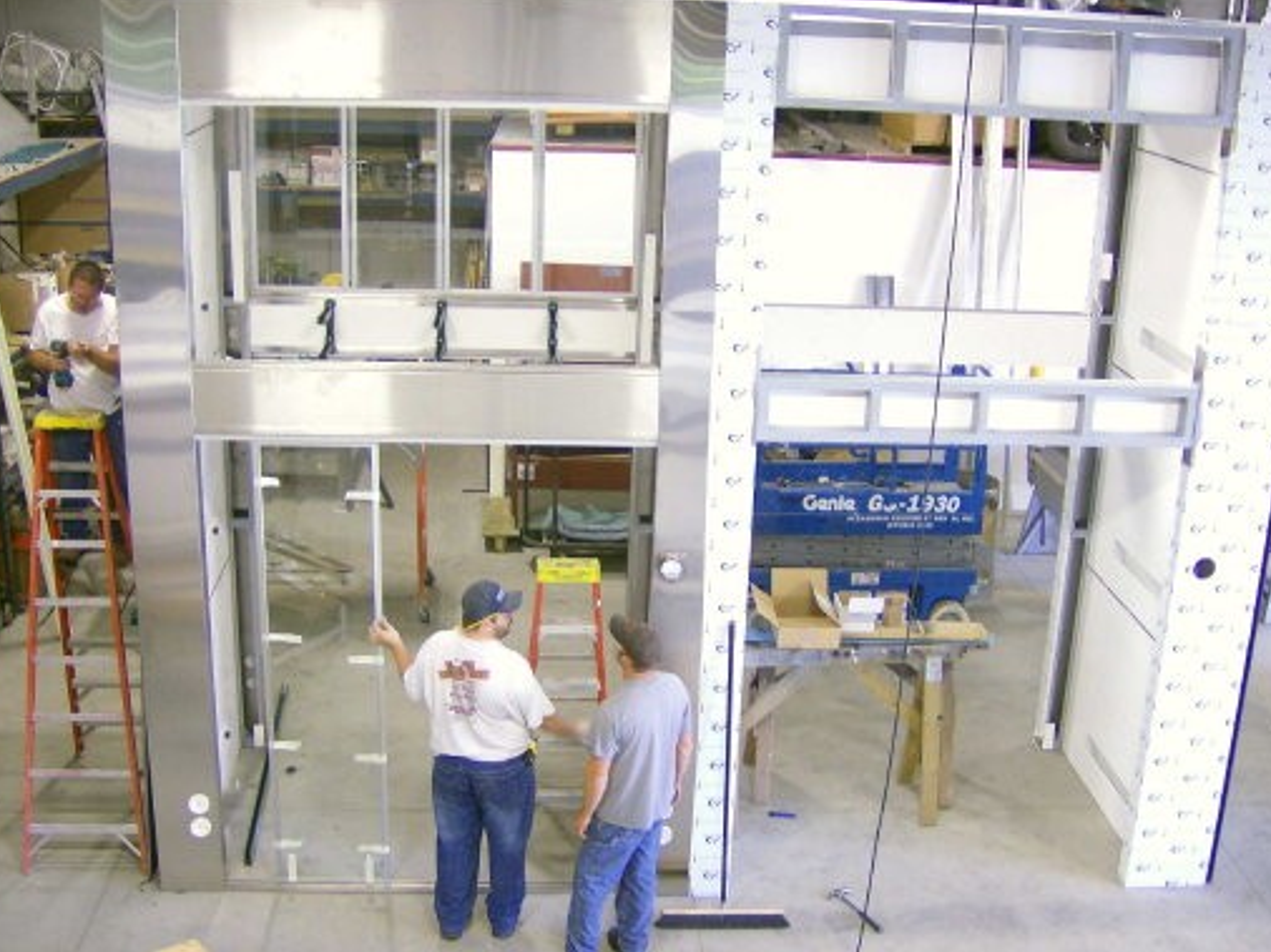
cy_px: 452
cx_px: 683
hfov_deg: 45.8
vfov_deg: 35.1
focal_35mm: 41
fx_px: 1505
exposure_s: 1/7.35
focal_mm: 6
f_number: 2.8
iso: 100
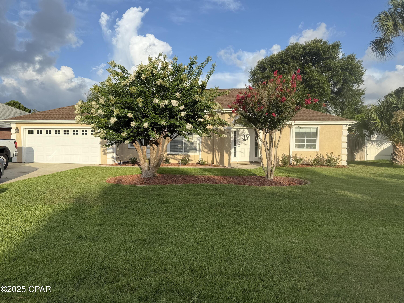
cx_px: 202
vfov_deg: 56.8
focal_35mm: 24
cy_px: 152
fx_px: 280
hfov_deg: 71.6
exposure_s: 1/3425
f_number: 1.78
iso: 80
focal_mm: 6.76
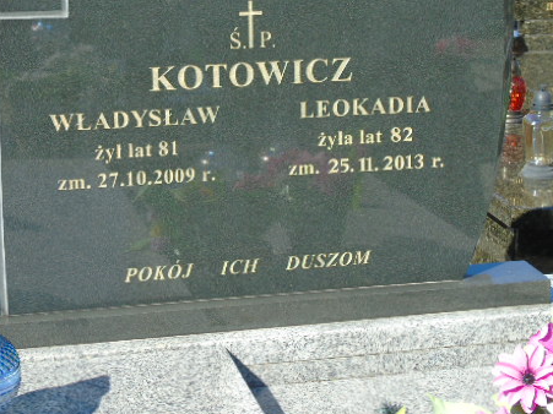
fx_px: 1405
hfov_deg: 22.2
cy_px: 137
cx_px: 229
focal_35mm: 88
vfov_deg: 16.7
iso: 80
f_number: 4.5
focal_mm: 11
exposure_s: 1/250
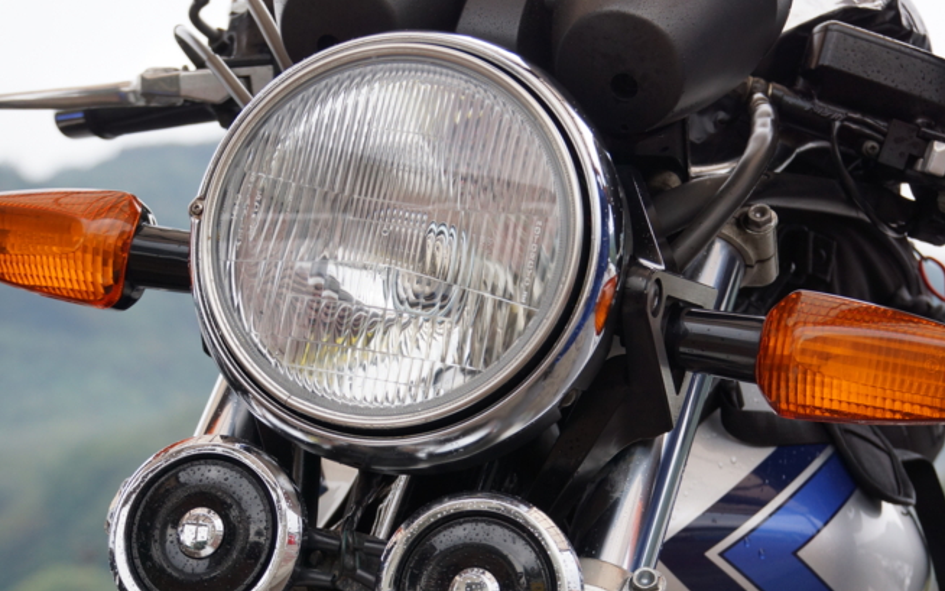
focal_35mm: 106
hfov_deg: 19.6
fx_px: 2730
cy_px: 311
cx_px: 468
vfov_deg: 12.4
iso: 320
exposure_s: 1/100
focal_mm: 57
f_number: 5.6
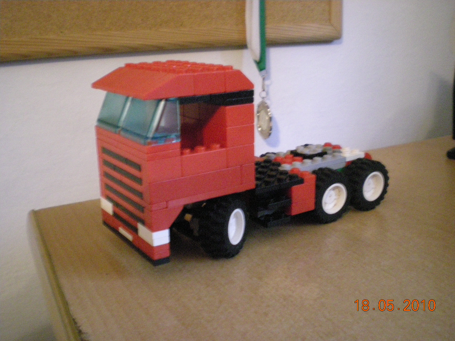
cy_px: 170
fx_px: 499
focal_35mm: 38
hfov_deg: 49.0
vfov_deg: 37.7
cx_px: 228
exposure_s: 1/7.6
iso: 800
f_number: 3.1
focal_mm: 6.3
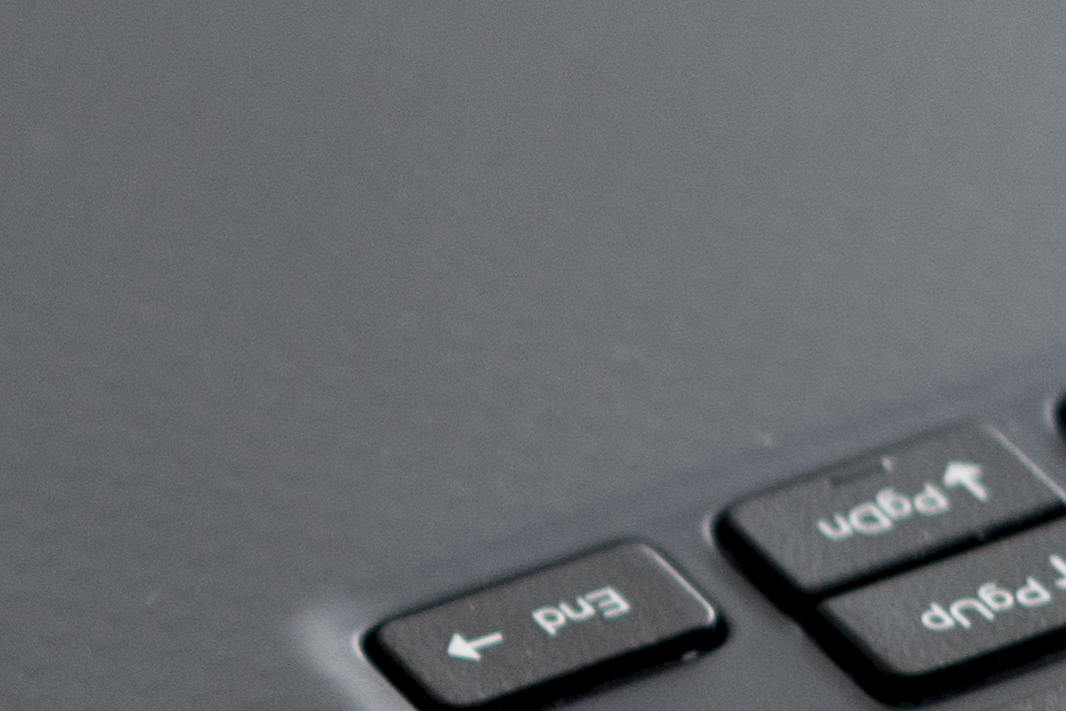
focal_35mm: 346
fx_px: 10248
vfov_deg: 4.0
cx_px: -1450
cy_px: 973
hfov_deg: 5.7
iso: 250
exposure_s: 1/250
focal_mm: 50
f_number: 3.2
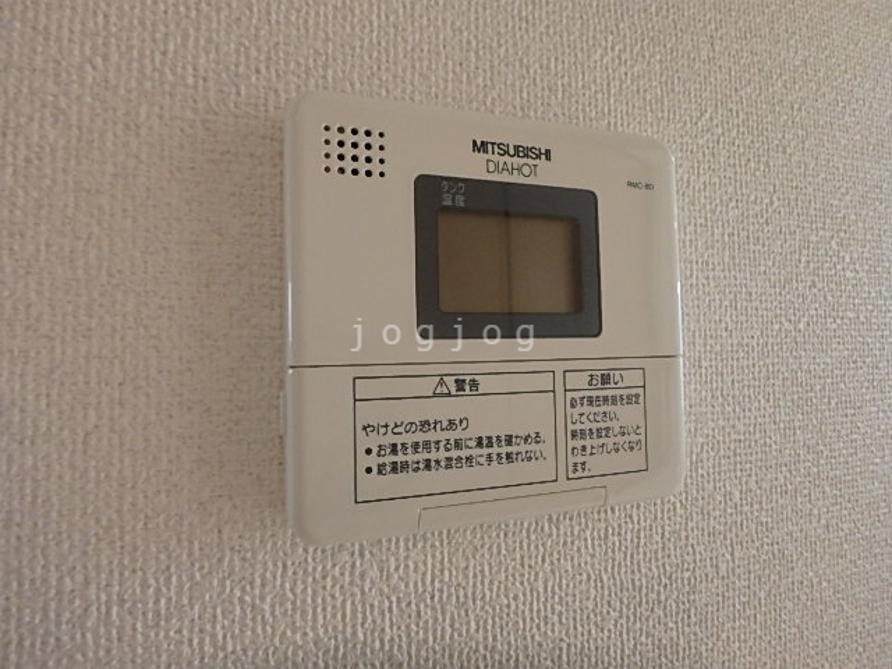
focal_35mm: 21
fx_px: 541
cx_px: 446
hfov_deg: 79.0
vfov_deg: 63.4
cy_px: 334
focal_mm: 3.7
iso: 500
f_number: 3.5
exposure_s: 1/30
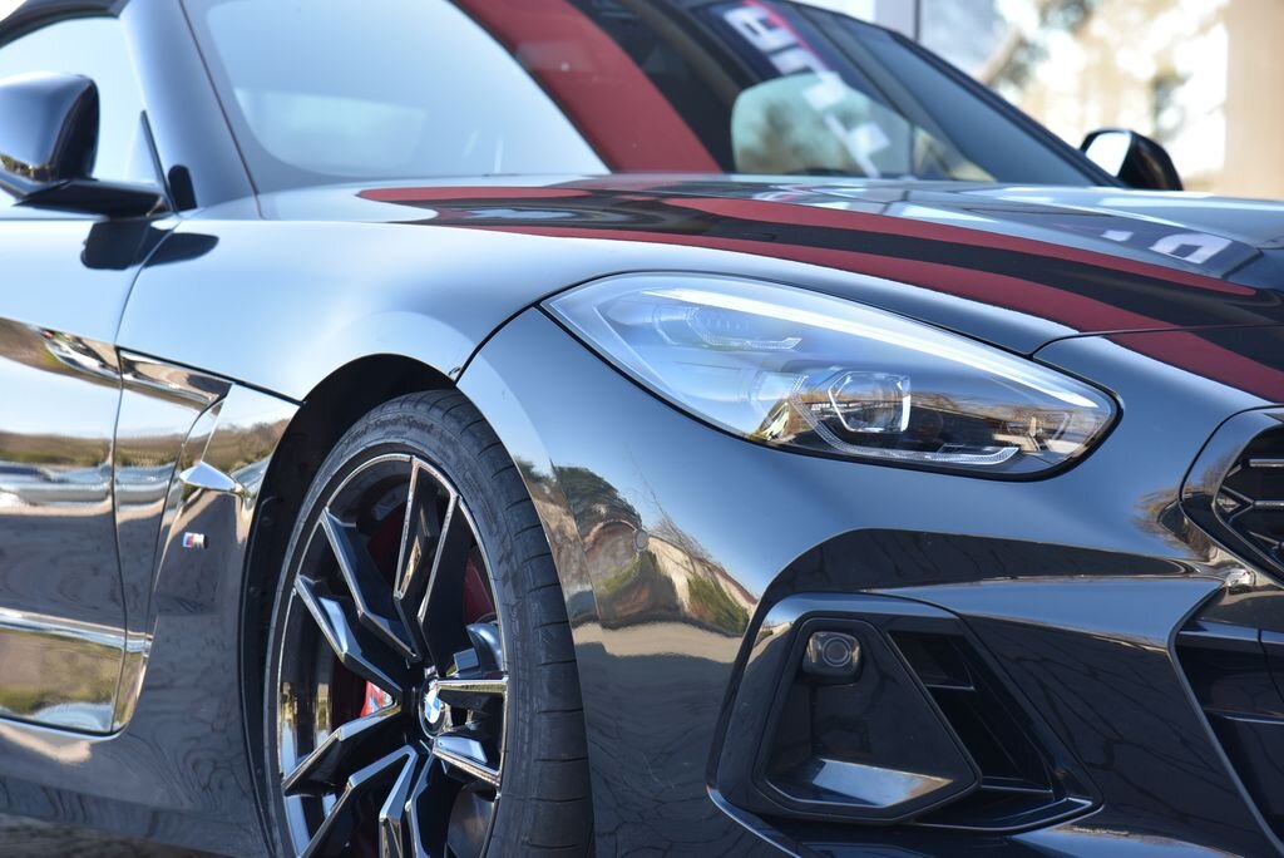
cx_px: 642
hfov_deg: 17.1
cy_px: 429
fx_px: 4282
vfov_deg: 11.4
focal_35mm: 120
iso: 500
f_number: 5.6
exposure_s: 1/125
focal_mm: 120
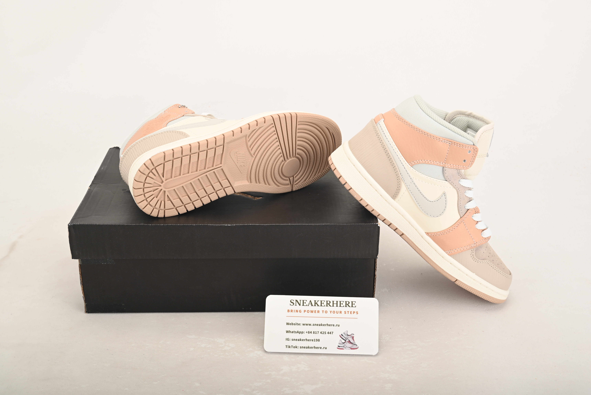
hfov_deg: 42.7
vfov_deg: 29.3
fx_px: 755
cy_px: 198
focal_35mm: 46
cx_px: 296
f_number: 11
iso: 100
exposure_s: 1/200
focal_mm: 46
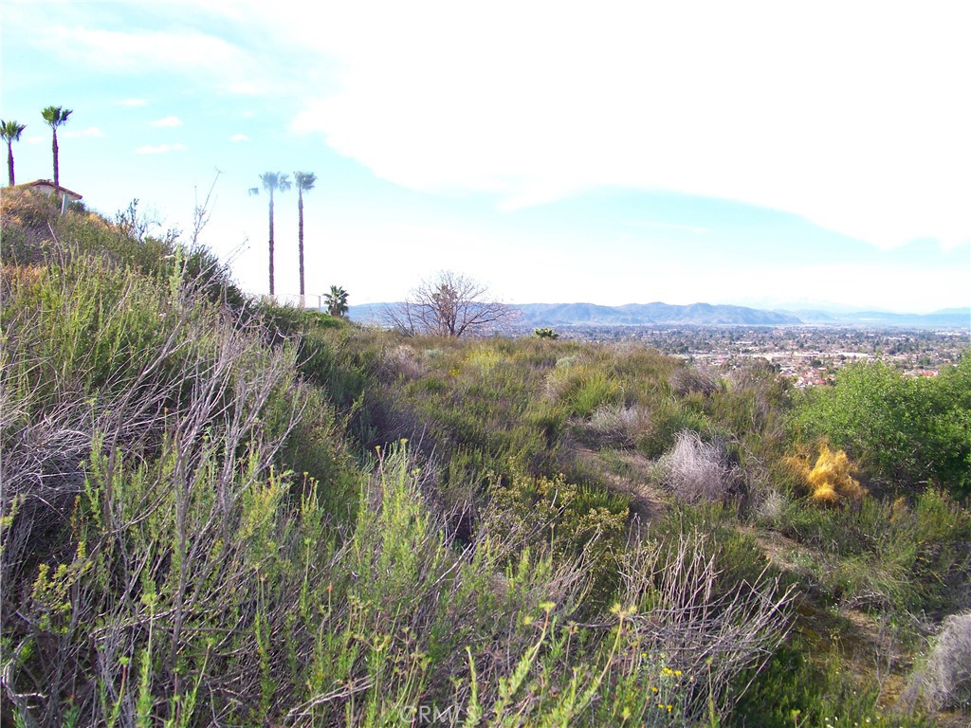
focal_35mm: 33
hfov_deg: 55.4
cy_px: 364
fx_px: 926
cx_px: 486
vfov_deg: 42.9
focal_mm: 5.85
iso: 64
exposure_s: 1/320
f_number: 3.6
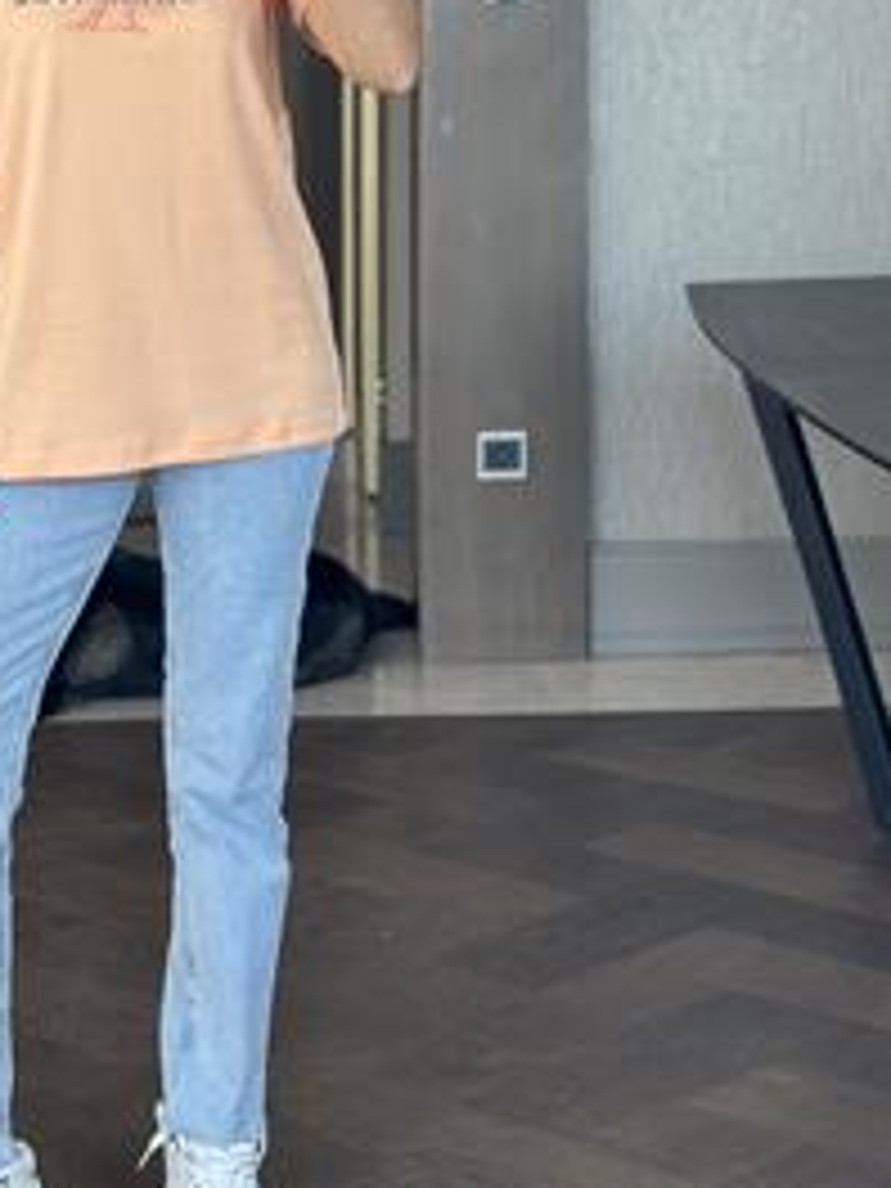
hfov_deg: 15.9
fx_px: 3157
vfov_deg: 21.2
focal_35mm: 92
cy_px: 378
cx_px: 108
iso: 125
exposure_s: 1/76
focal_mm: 6.86
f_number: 1.78
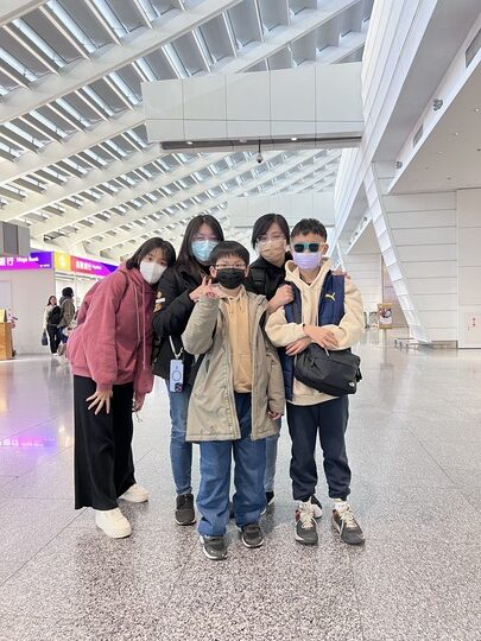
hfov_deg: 53.1
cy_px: 320
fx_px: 482
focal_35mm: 26
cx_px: 240
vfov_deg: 67.3
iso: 400
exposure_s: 1/60
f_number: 1.5
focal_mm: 5.7
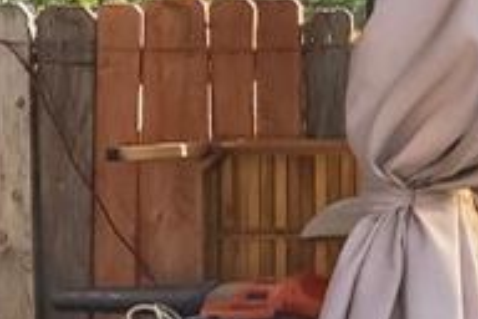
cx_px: 1623
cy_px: 304
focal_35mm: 125
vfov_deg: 10.9
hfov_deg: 9.8
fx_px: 1660
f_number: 8
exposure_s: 1/20
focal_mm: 16
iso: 640
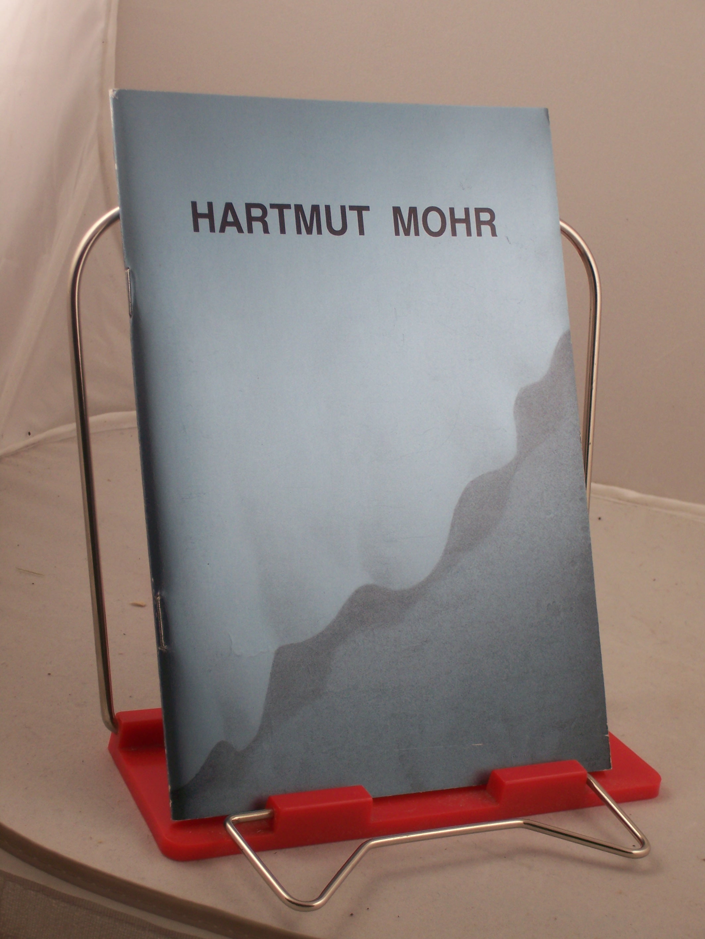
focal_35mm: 82
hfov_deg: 18.0
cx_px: 352
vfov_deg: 23.8
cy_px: 470
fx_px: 2224
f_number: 4
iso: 80
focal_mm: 13.6
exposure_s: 1/80
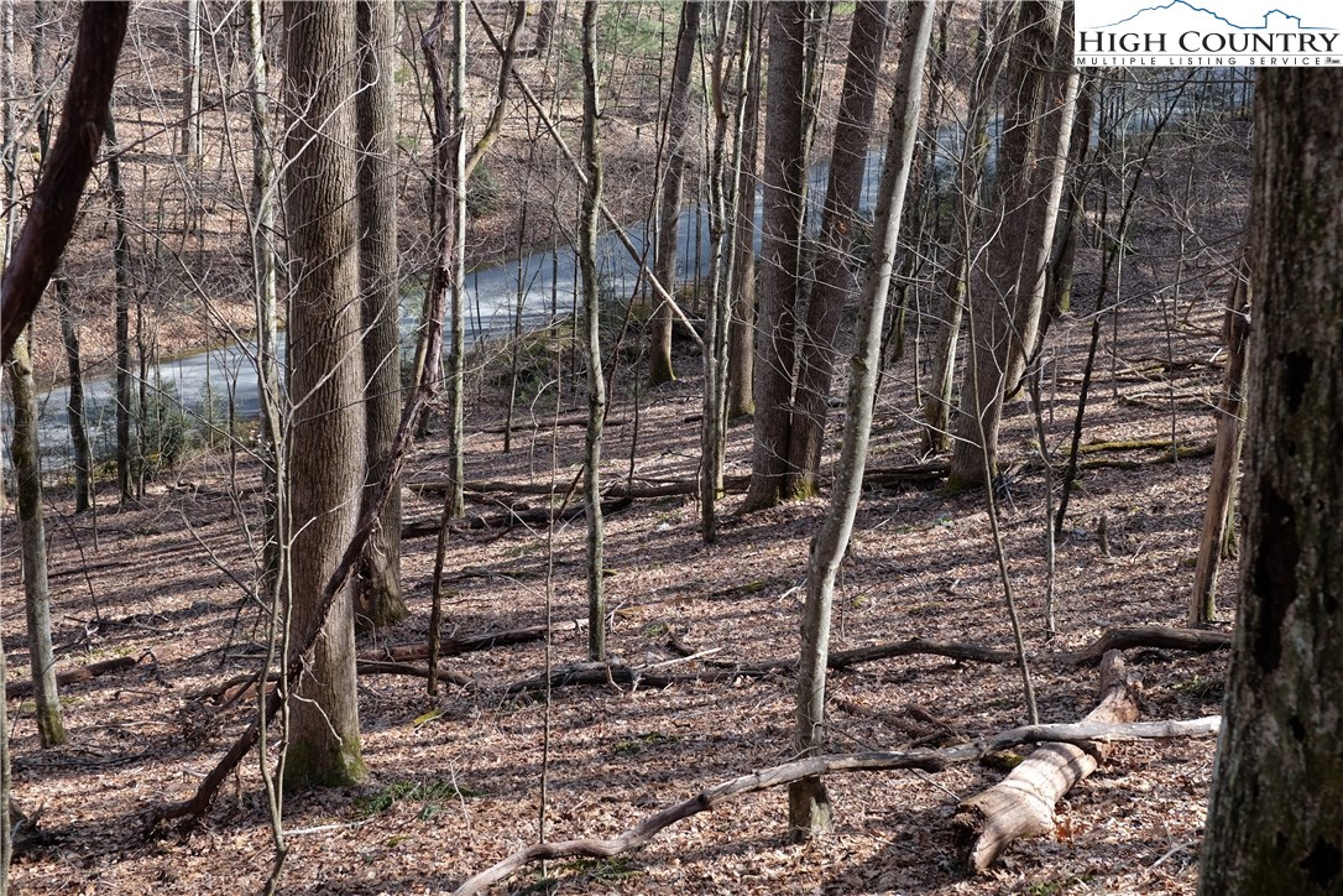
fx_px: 1791
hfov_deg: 41.1
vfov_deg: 28.1
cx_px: 672
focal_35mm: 48
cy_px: 448
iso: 200
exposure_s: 1/160
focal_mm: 32
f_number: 5
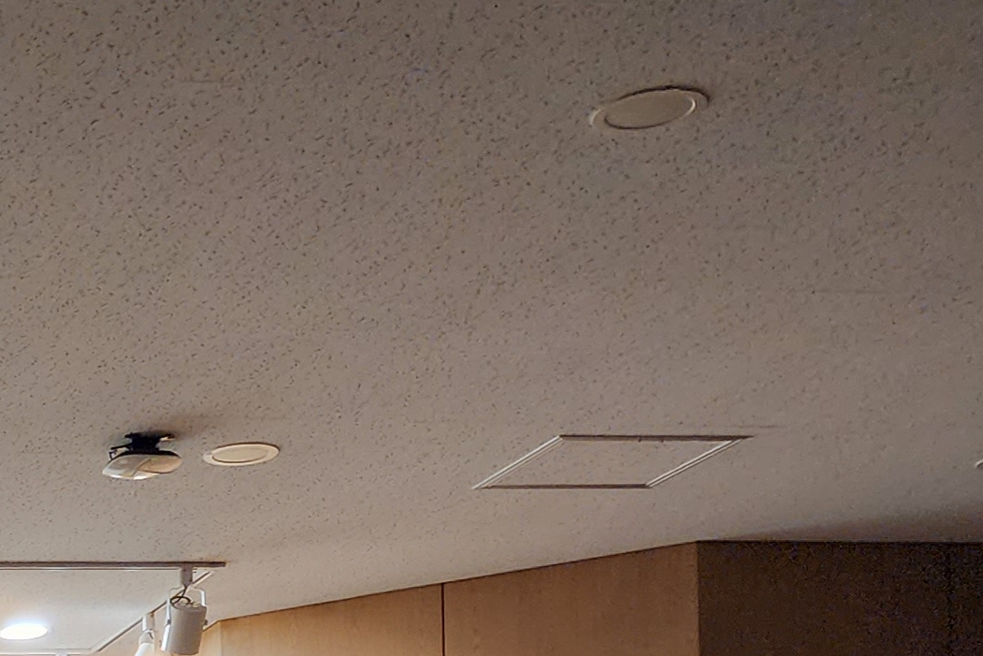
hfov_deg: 19.1
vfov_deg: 14.0
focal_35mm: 91
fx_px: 2485
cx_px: -571
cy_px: 1017
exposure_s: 1/120
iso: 500
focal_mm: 6.4
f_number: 1.8
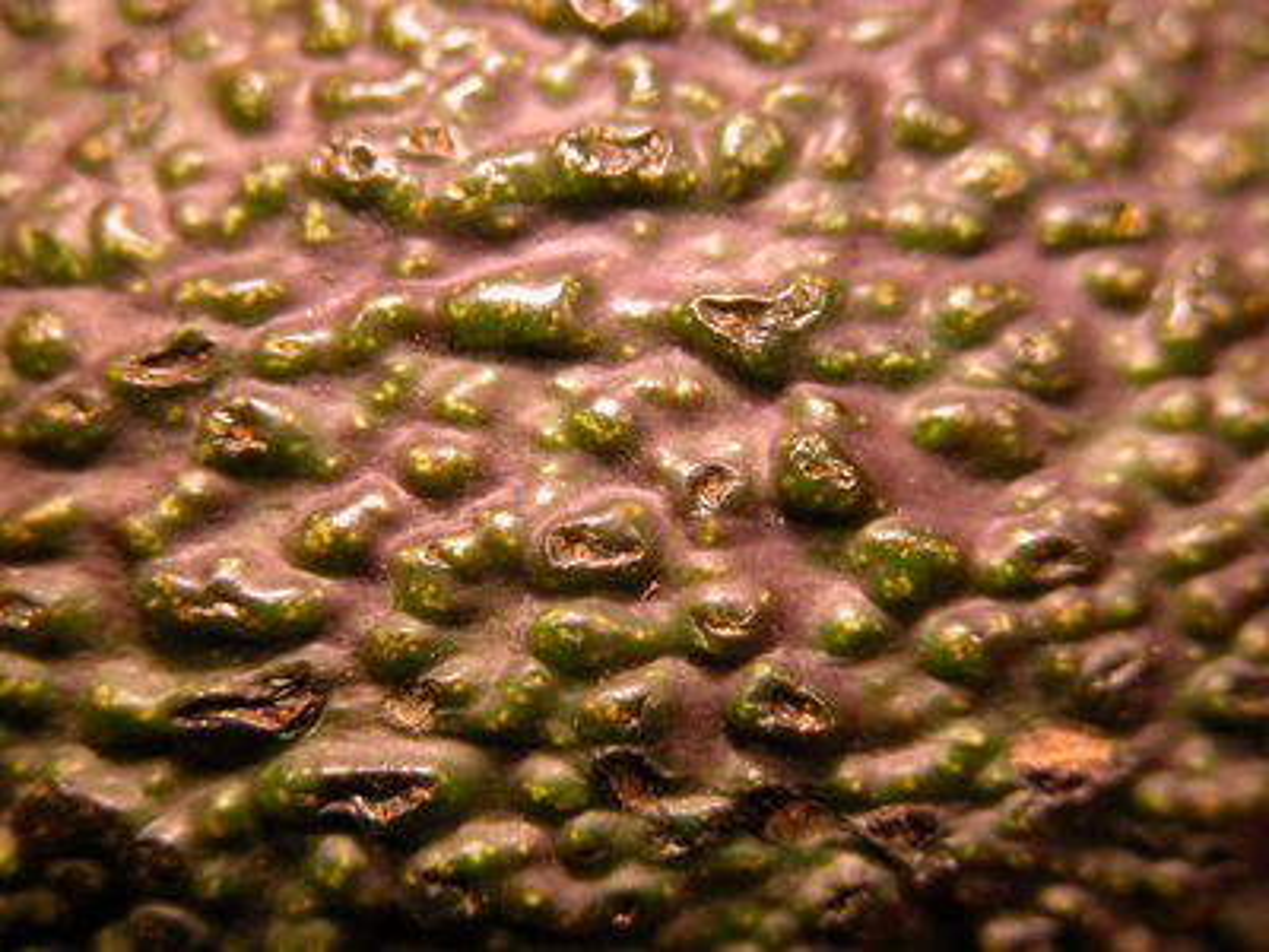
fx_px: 3666
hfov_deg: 19.6
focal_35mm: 100
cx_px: 634
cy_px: 476
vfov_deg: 14.8
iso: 100
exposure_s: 1/34.2
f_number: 3.6
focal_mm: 25.4
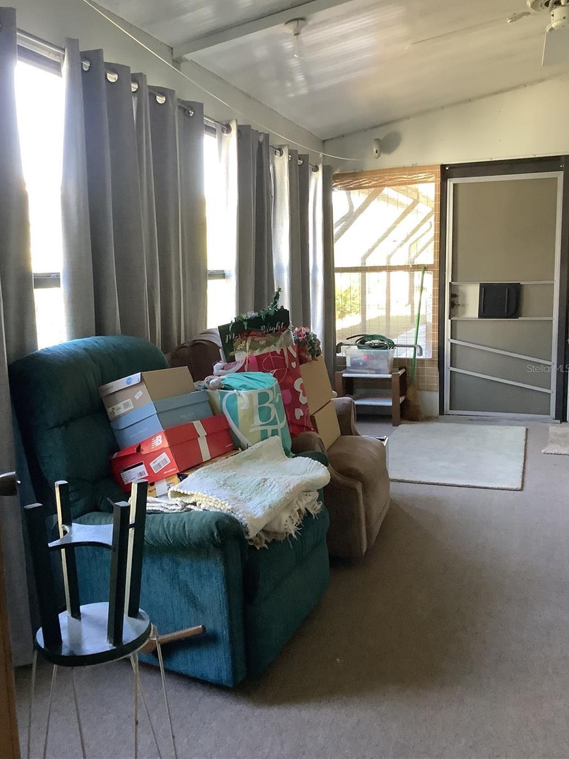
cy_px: 368
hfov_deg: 44.2
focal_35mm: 32
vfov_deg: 56.8
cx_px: 279
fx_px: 701
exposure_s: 1/60
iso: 320
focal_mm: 3.3
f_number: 2.4
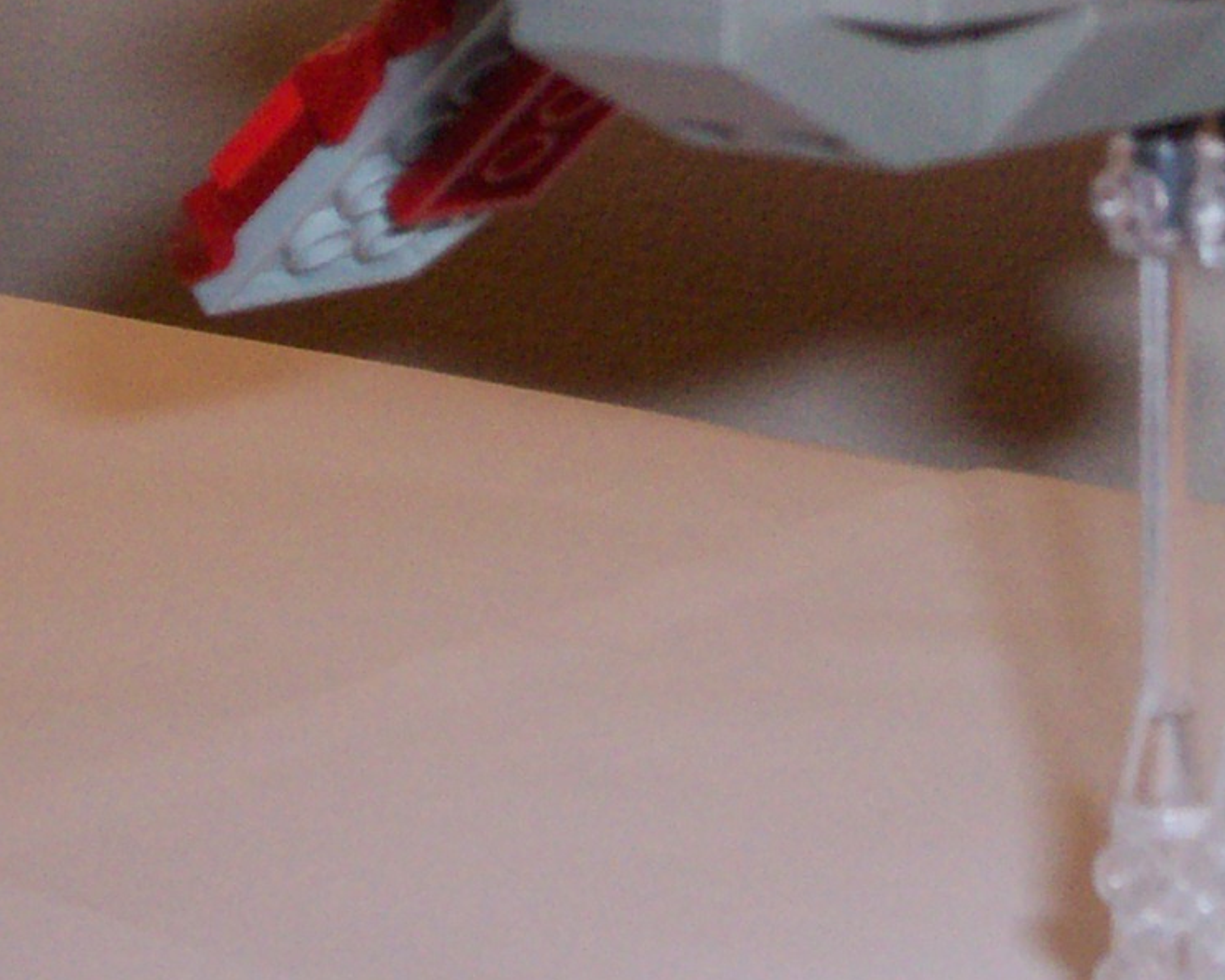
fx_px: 3951
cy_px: -92
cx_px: 1080
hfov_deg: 17.4
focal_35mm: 109
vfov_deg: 13.8
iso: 140
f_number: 4.5
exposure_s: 1/64
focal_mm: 5.9
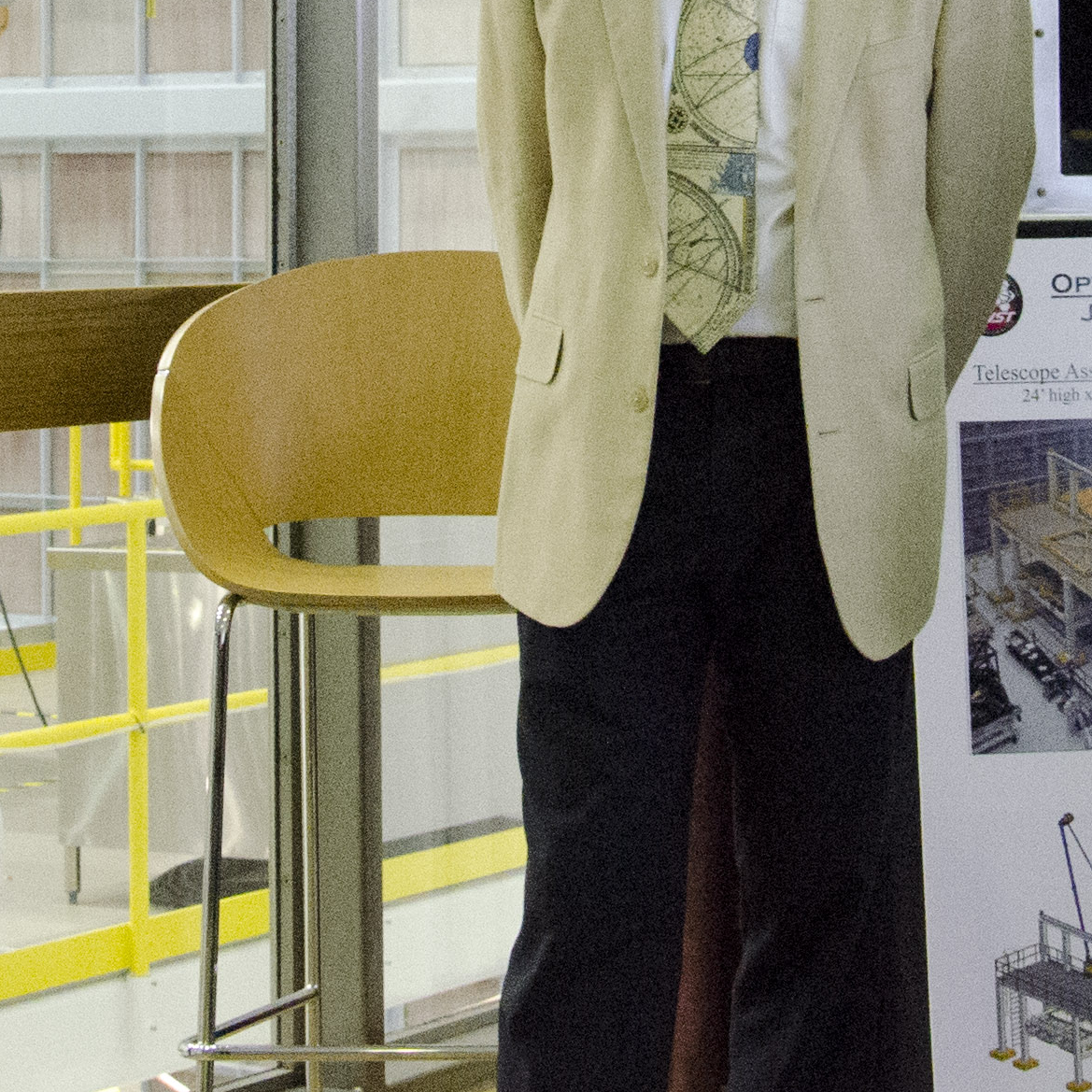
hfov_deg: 14.8
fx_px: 4211
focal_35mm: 118
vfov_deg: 14.4
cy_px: -163
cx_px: 642
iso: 6400
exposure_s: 1/80
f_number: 5
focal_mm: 22
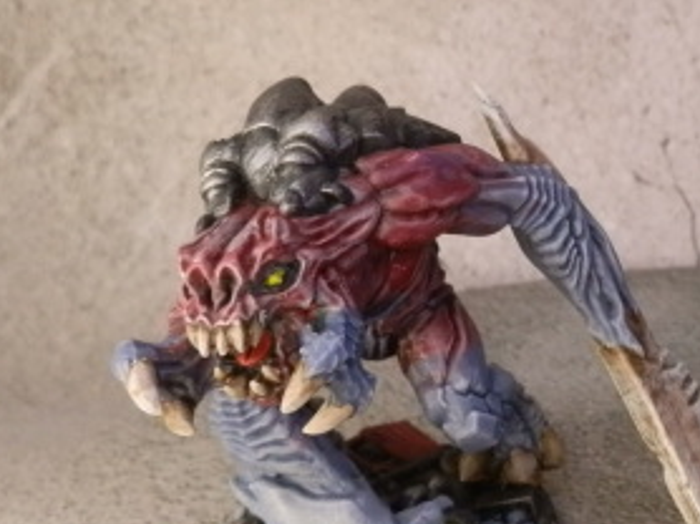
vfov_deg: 27.0
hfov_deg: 33.5
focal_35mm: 54
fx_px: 1091
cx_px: 642
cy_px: 262
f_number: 3.1
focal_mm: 5
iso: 400
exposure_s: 1/125
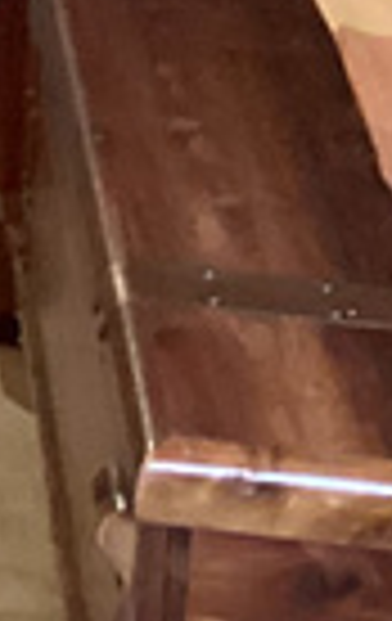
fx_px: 4128
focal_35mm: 243
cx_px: -1131
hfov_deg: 4.9
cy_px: -783
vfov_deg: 8.1
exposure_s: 1/30
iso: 400
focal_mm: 3.3
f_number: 2.4
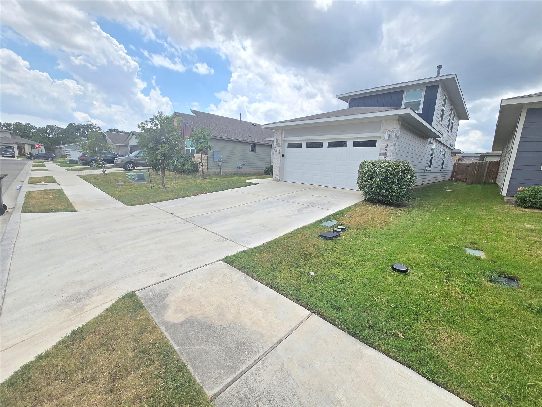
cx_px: 271
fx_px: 204
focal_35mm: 13
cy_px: 204
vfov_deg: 89.9
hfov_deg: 106.2
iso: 50
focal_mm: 2.2
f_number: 2.2
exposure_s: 1/1232
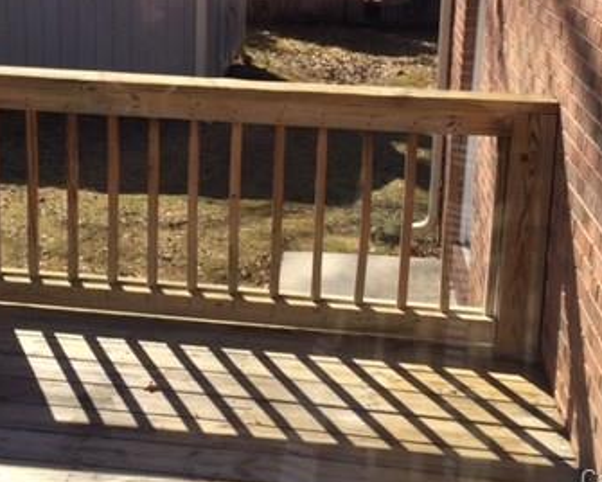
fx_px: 962
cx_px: 212
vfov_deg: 27.3
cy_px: 65
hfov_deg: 34.5
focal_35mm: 54
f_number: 2.2
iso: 32
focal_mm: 4.15
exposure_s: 1/1199
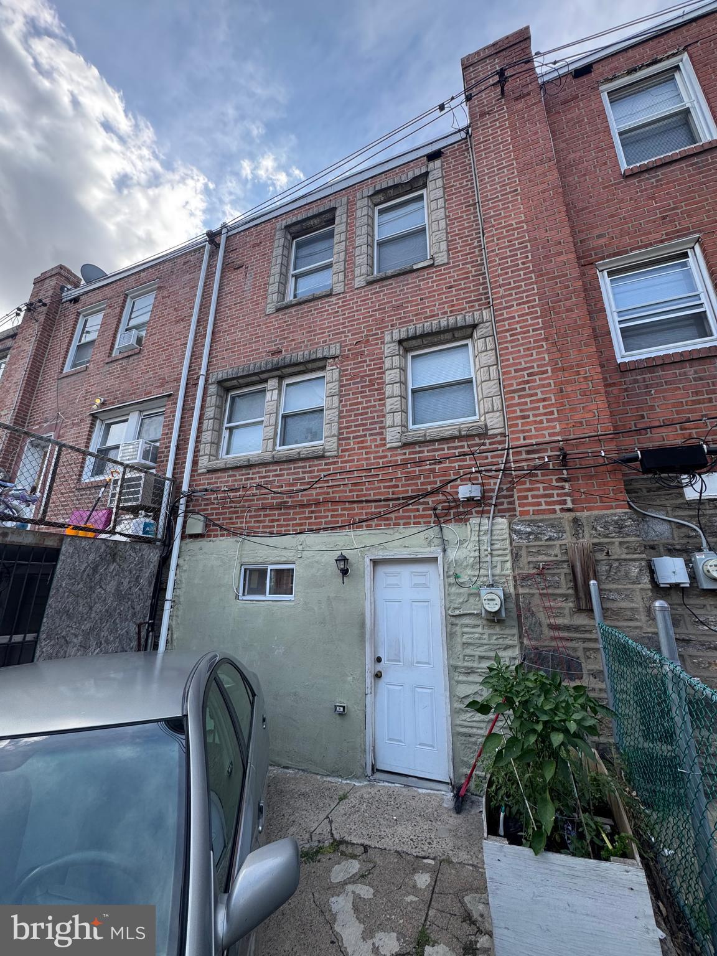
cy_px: 478
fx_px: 387
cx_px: 358
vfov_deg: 102.1
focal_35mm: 14
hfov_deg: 85.7
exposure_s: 1/354
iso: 40
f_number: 2.2
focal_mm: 2.22
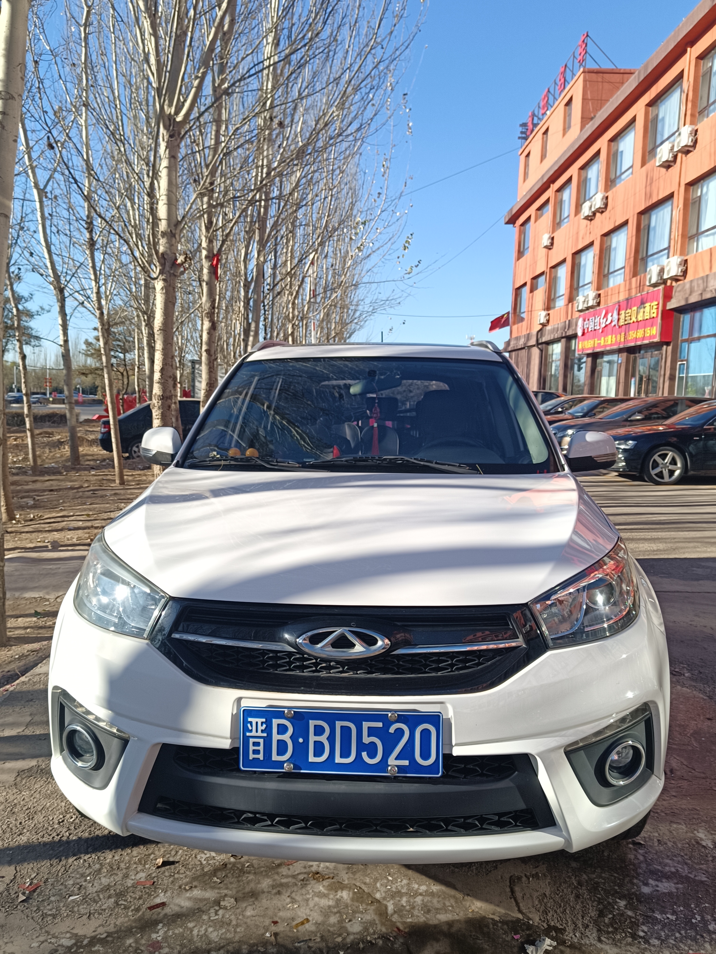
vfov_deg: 65.3
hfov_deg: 51.4
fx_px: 745
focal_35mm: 27
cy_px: 477
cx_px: 358
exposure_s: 1/314
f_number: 1.9
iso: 100
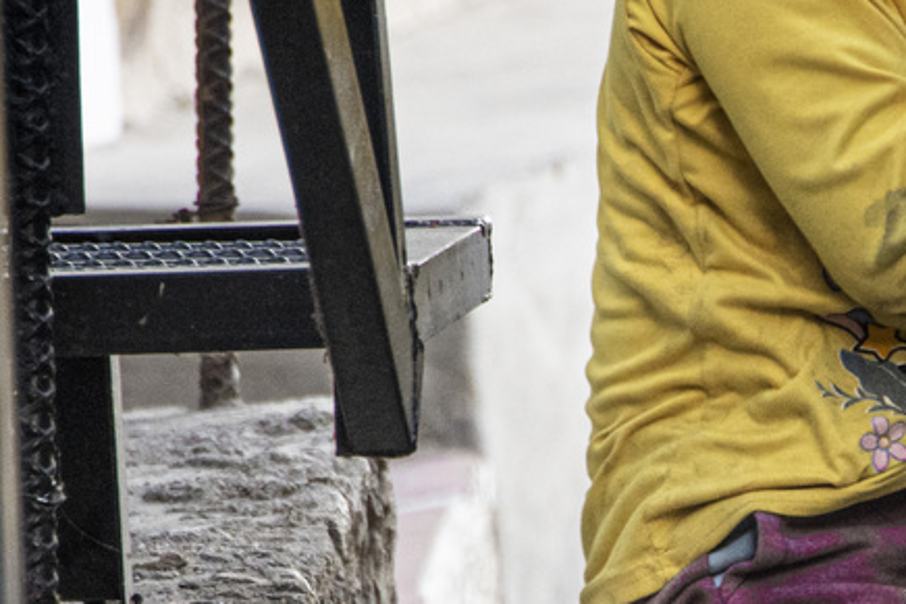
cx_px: 937
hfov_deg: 2.2
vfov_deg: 1.4
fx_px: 23915
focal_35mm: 950
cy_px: 654
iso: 640
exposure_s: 1/640
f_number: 5.6
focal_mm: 230
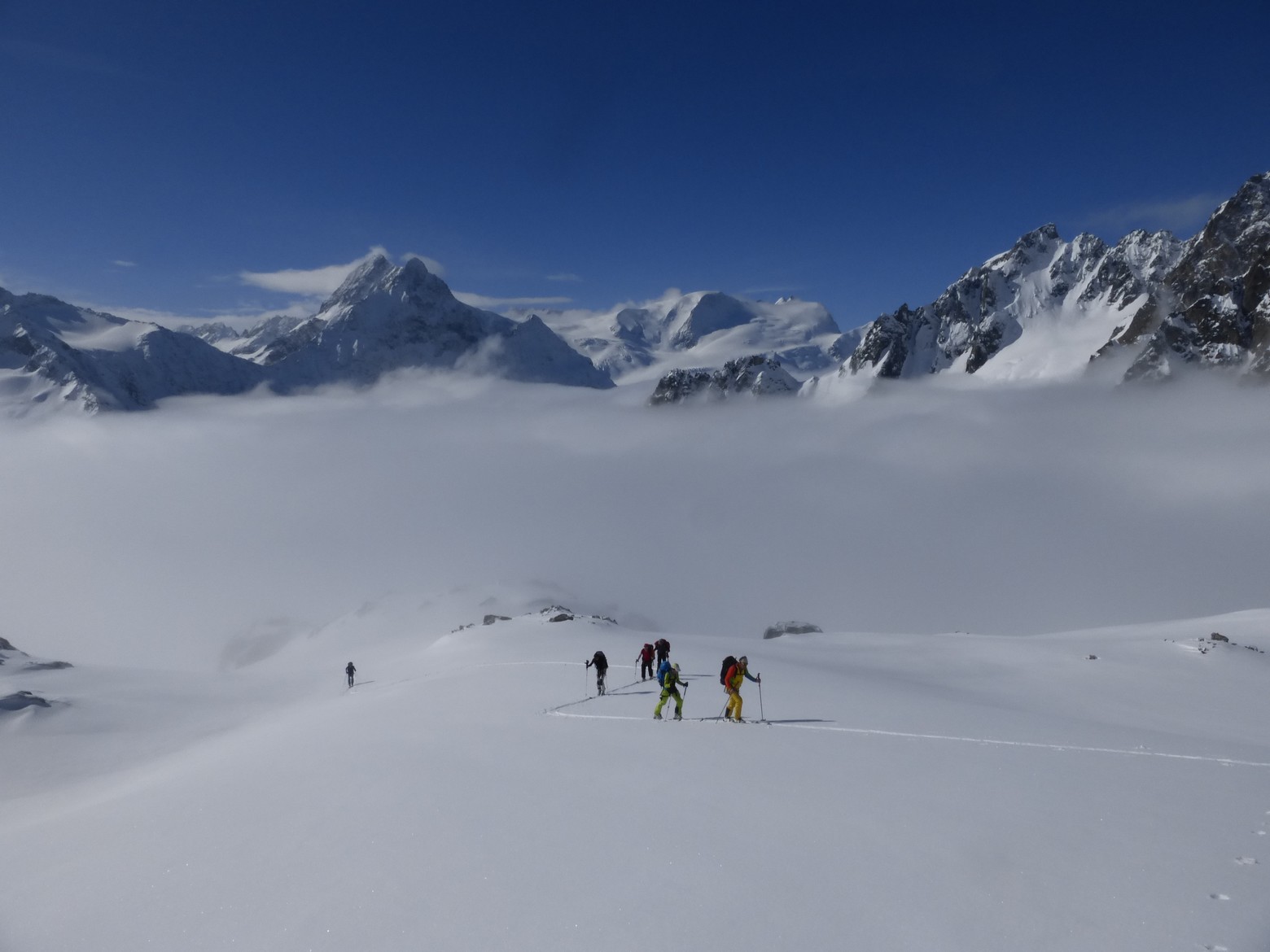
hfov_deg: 69.4
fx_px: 917
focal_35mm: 25
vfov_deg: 54.9
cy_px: 476
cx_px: 635
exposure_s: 1/2000
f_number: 6.3
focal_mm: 4.3
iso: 100
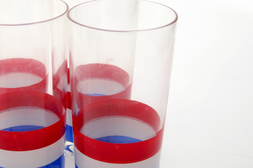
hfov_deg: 29.0
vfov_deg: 19.6
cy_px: 97
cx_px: 71
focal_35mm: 69
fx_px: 484
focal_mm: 30
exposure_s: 1/160
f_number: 25
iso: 100
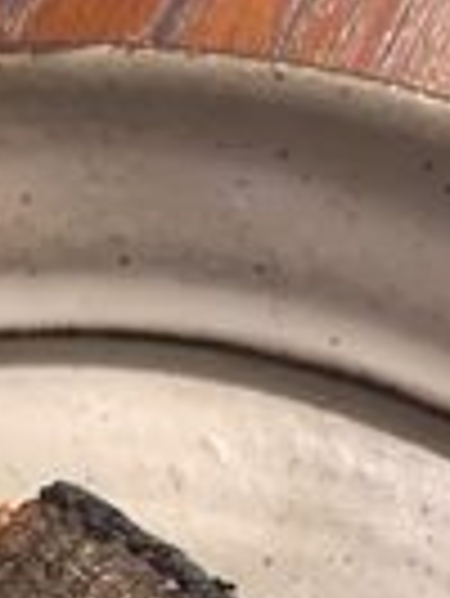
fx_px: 1506
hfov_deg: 16.5
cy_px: 895
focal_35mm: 87
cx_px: -45
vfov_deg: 19.6
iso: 200
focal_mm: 4.15
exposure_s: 1/30
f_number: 2.2
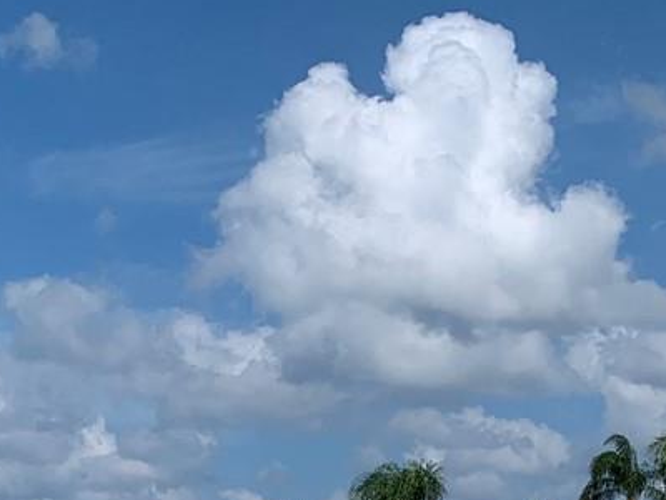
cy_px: 725
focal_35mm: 104
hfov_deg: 18.8
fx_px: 2001
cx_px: 175
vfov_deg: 13.5
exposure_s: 1/6061
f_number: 1.8
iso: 25
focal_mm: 4.25
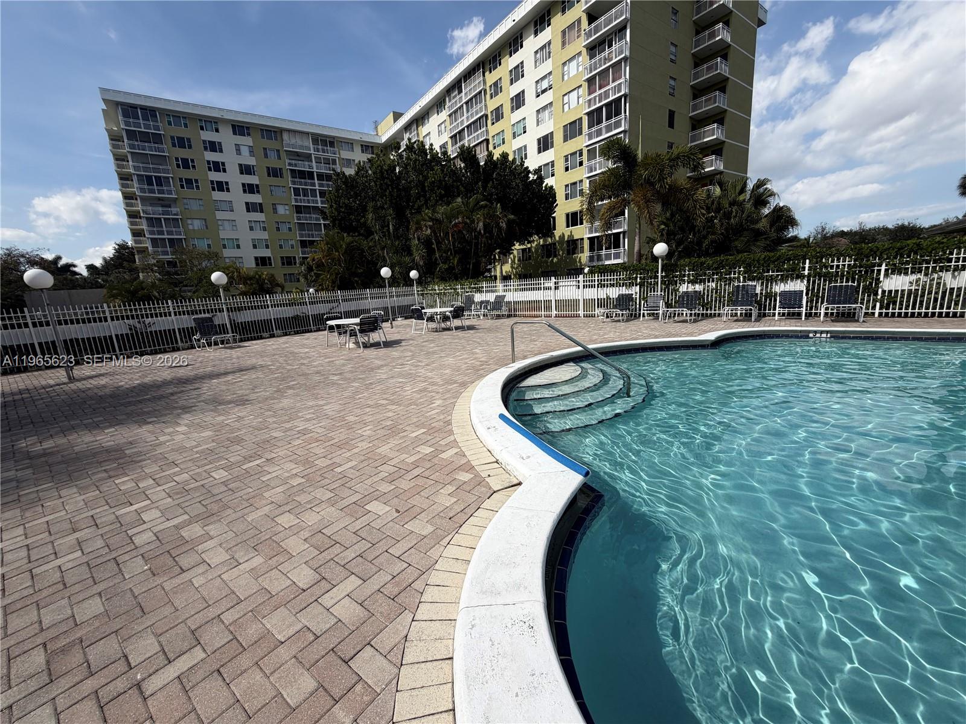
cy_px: 362
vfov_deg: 85.7
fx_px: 391
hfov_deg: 102.1
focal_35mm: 14
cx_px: 483
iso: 20
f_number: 2.2
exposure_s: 1/1033
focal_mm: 2.22
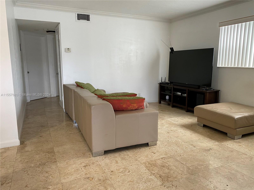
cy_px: 95
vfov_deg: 53.1
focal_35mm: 26
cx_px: 127
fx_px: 191
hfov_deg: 67.3
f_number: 1.8
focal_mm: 4.25
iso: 125
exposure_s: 1/60
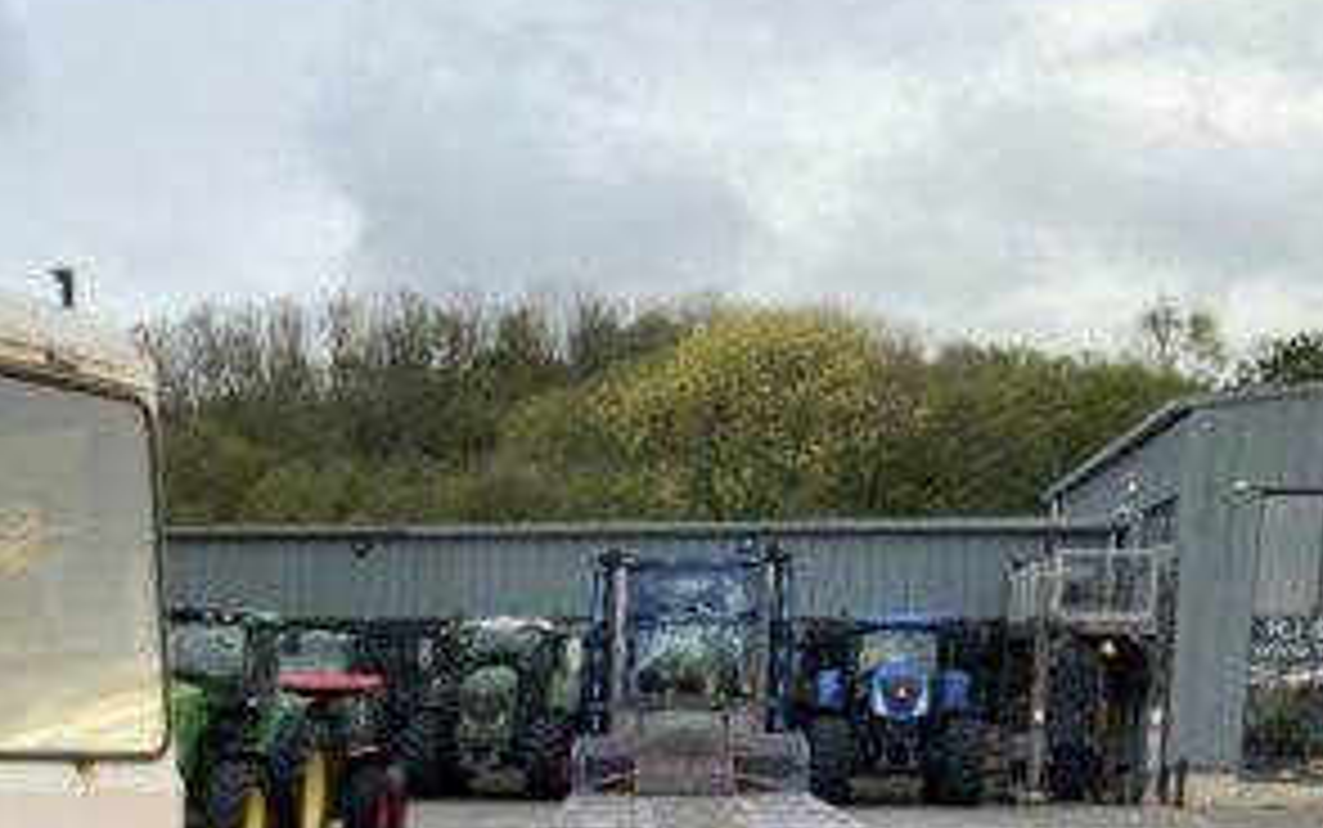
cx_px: -81
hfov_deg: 28.2
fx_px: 2417
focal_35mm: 67
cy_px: 1012
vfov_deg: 18.4
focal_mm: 3
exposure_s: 1/122
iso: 20
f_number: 1.8
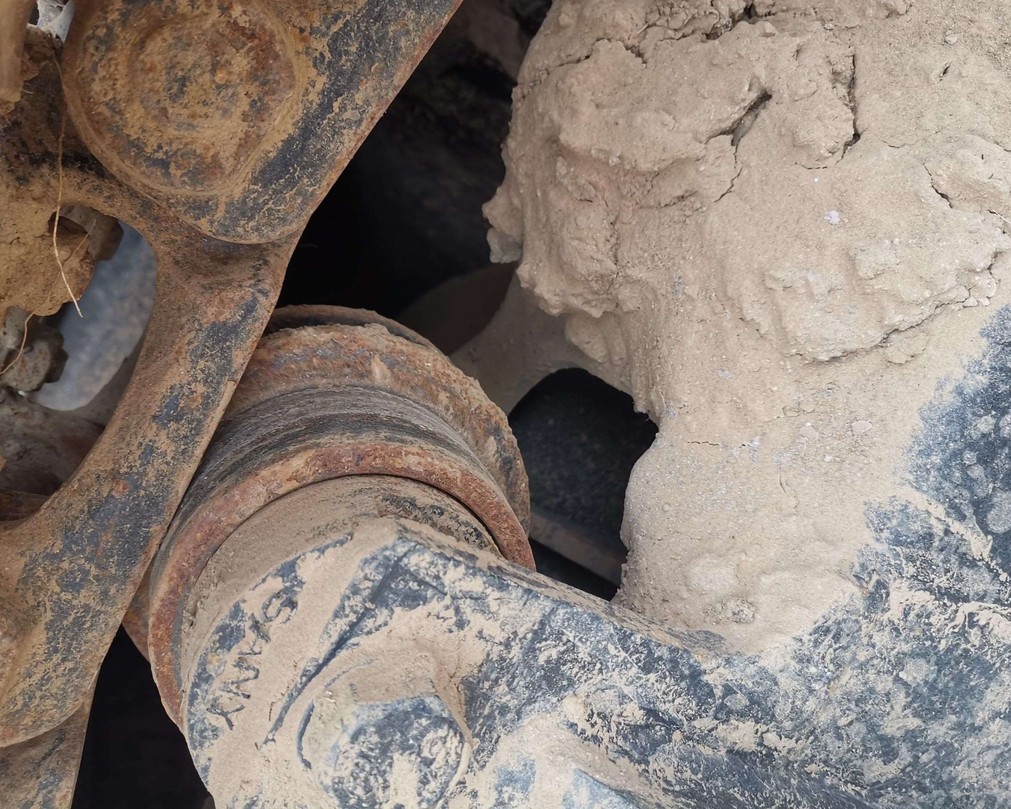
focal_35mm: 29
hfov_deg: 60.4
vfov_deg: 50.0
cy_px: 393
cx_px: 496
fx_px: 868
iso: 100
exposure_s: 1/100
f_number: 1.8
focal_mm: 4.75
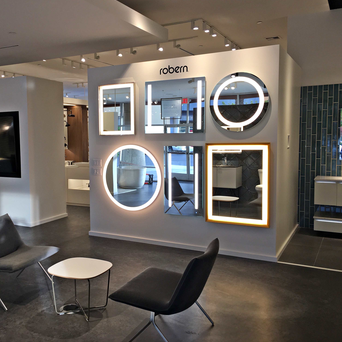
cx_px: 120
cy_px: 169
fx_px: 391
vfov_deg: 47.2
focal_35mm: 35
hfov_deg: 46.6
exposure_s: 1/60
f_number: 2.2
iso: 25
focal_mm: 4.15
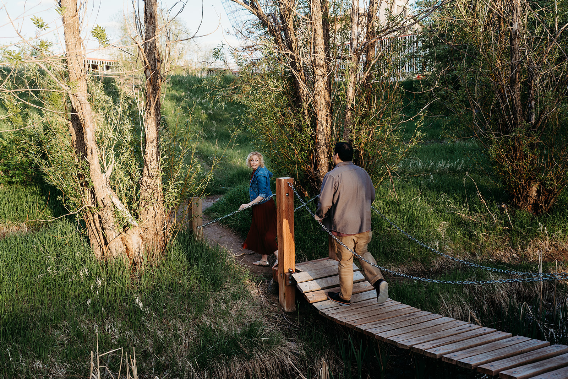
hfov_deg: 54.4
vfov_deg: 37.9
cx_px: 284
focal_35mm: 35
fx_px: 552
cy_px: 190
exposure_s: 1/320
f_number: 2.8
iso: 200
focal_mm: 35
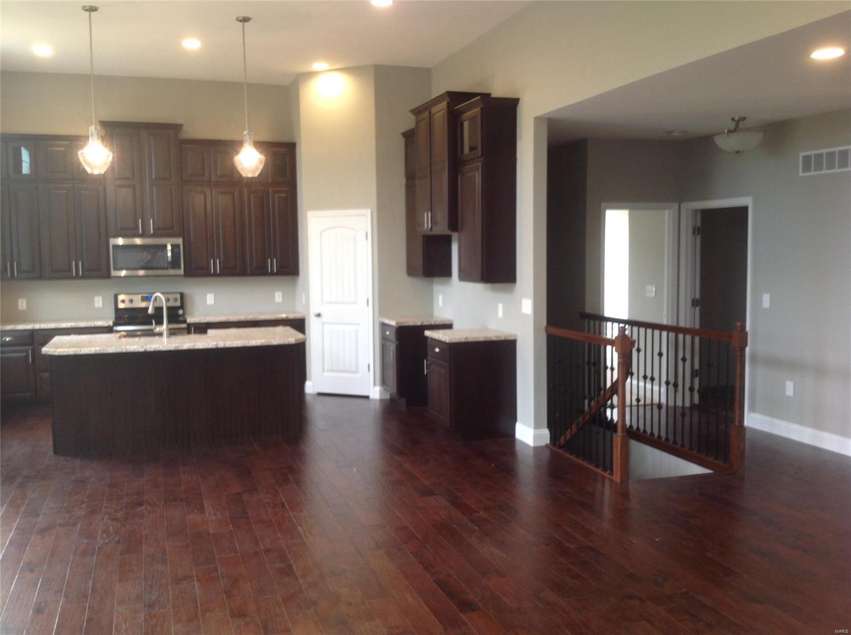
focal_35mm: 35
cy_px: 318
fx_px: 859
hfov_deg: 52.7
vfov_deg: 40.6
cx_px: 426
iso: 50
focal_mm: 4.28
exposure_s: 1/15
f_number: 2.4
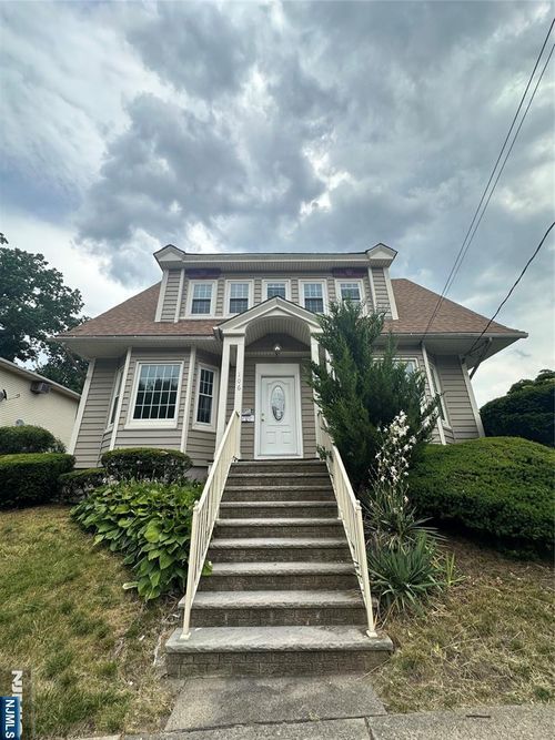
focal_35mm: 14
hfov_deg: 85.7
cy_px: 370
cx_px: 278
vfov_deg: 102.1
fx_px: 299
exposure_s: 1/1289
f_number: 2.2
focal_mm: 2.22
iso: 40
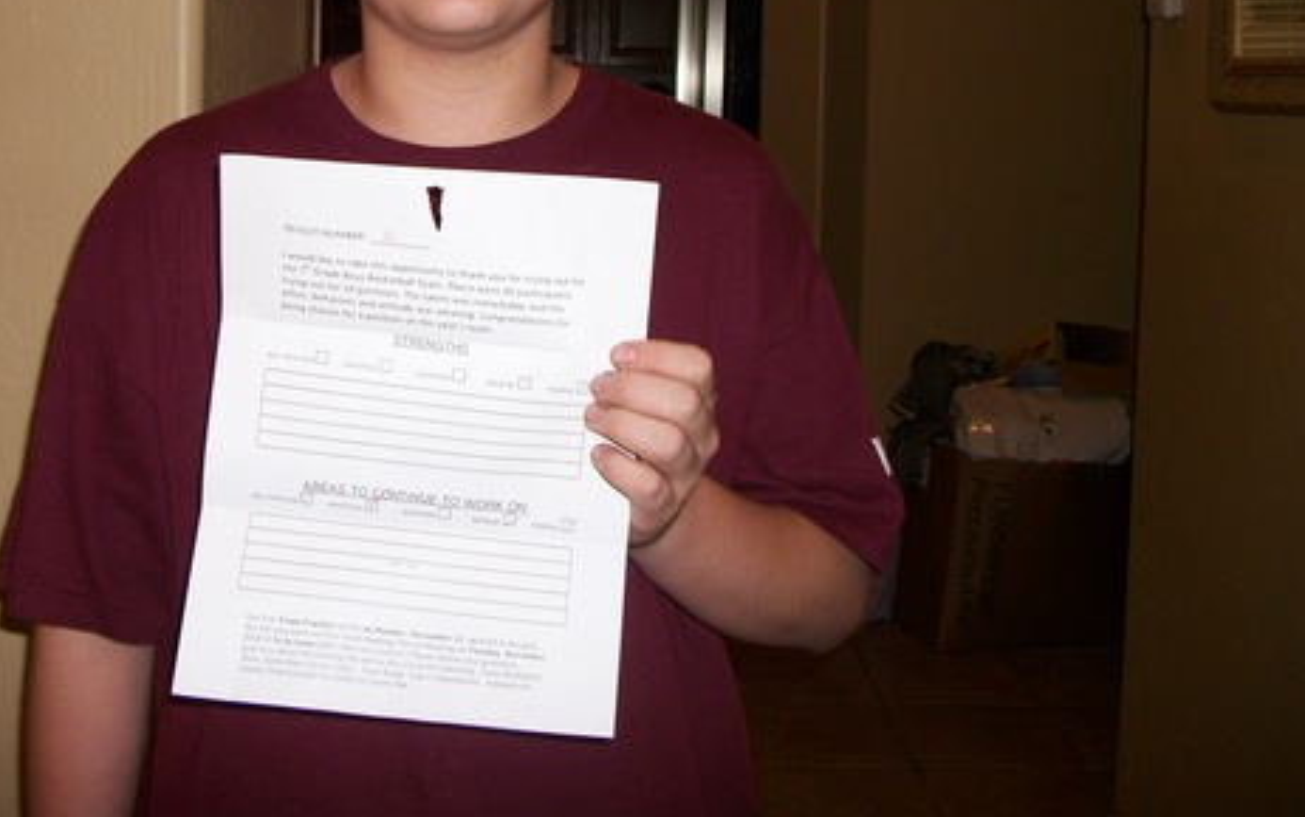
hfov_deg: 42.3
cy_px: 141
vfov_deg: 26.8
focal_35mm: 47
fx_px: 1672
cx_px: 475
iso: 80
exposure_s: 1/30
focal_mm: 5.7
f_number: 2.9
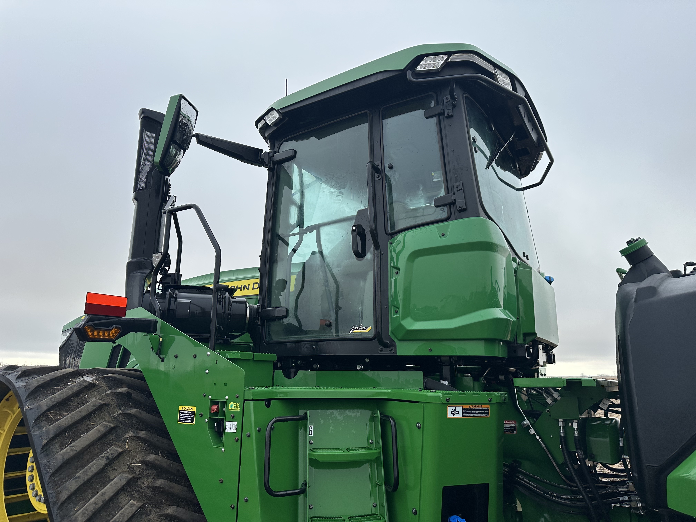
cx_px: 348
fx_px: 483
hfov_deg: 71.6
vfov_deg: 56.8
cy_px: 261
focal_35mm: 24
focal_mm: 6.86
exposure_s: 1/2028
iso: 80
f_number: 1.78
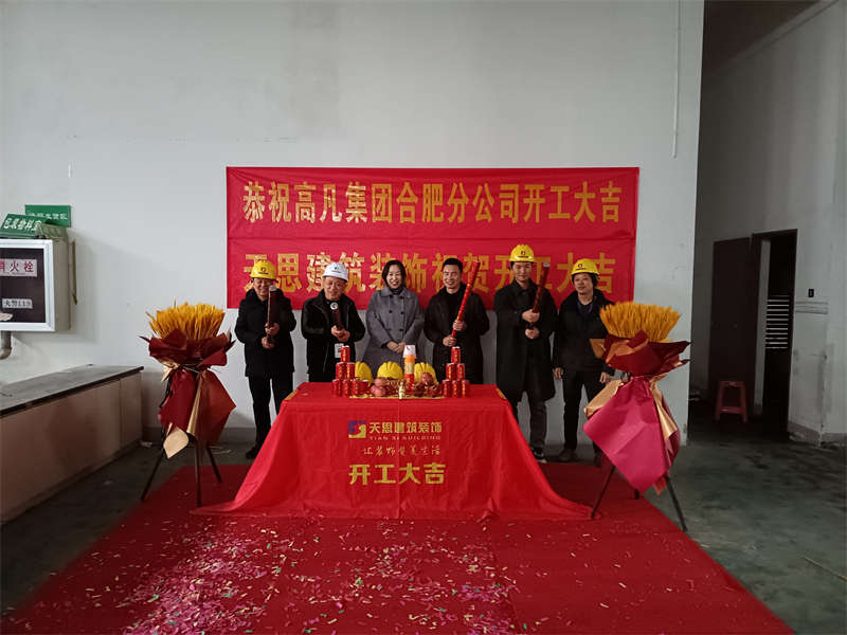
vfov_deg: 53.1
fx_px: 636
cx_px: 424
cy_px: 318
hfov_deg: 67.3
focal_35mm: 26
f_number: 1.8
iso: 5150
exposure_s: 1/16.7
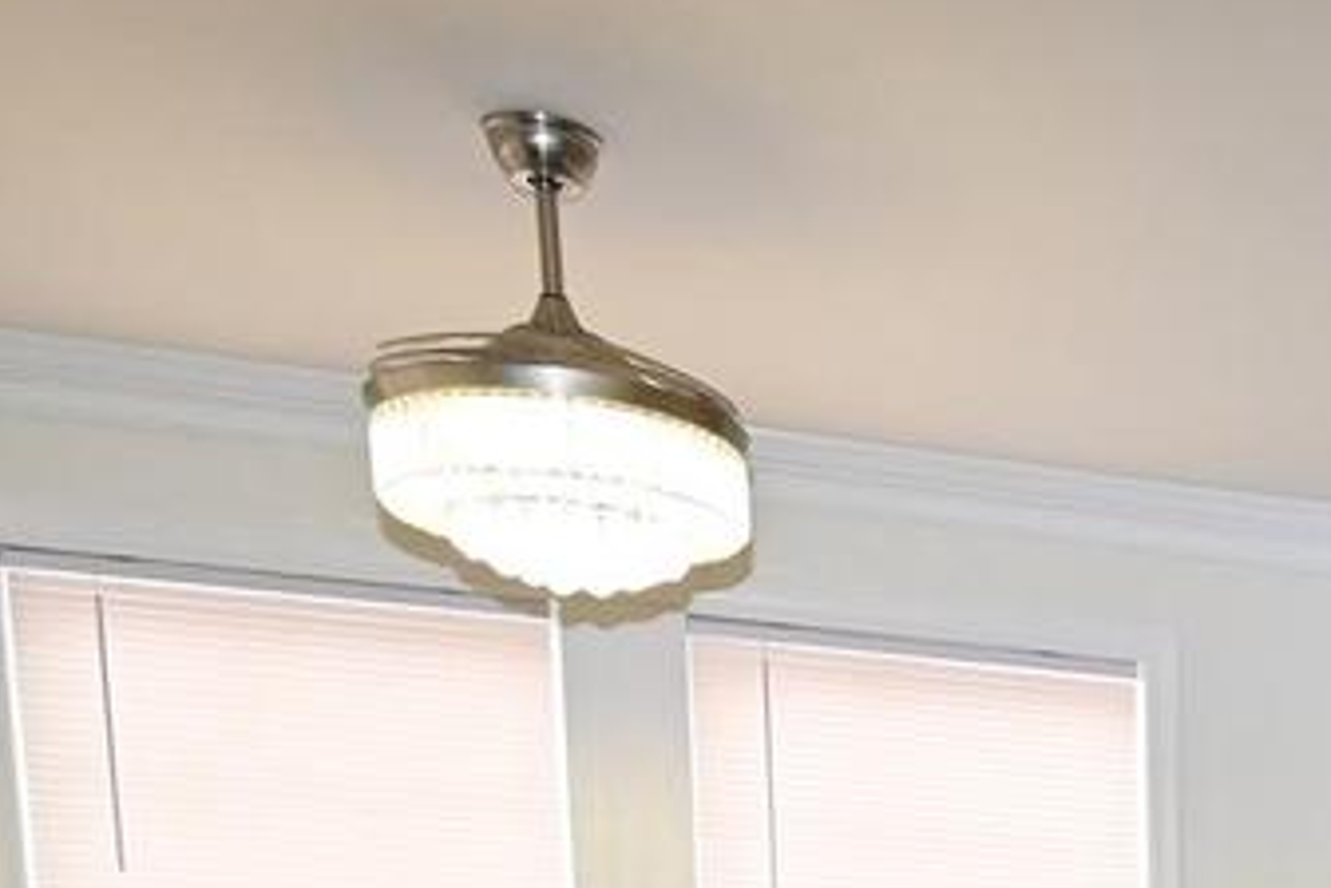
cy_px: 1534
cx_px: 1644
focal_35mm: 60
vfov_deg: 18.4
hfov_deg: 28.5
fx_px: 2218
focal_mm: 14
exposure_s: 1/80
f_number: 4
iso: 560
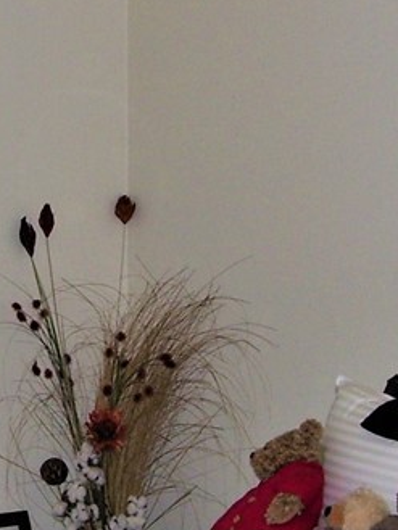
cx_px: 10
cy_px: 271
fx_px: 1716
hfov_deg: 13.1
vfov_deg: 17.6
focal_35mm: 112
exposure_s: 1/60
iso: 80
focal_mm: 6
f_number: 2.7
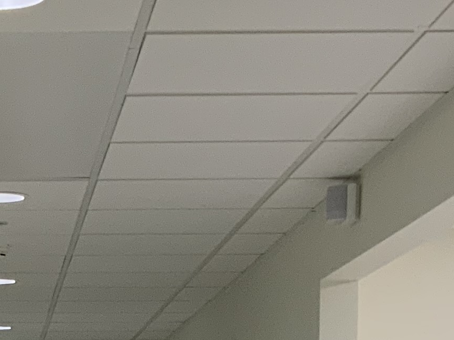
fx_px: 1784
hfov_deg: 14.2
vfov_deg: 10.5
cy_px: 544
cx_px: -52
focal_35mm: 136
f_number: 1.8
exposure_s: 1/63
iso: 64
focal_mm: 3
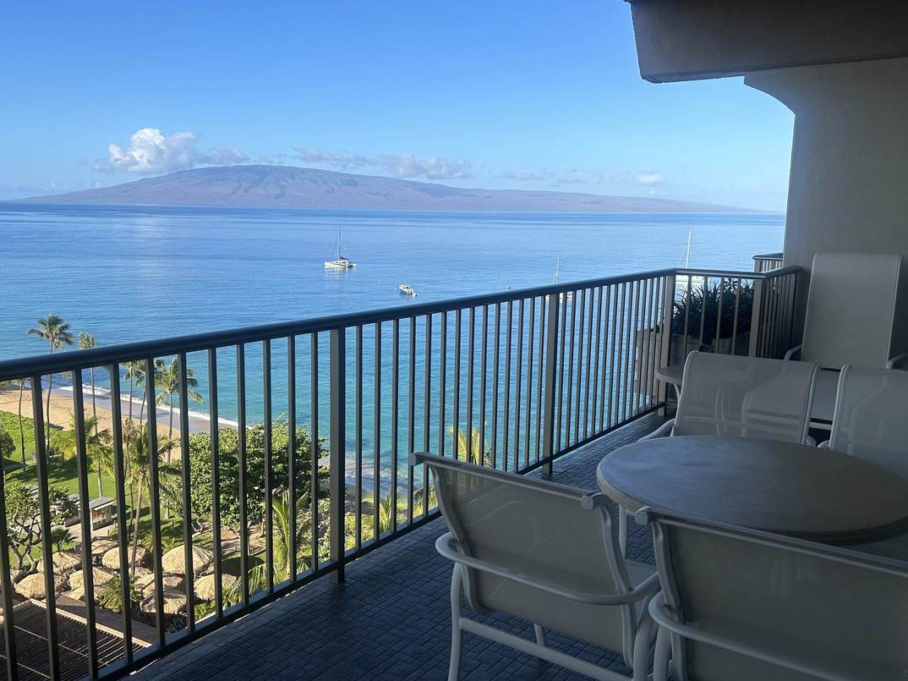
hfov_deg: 58.4
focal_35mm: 31
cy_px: 339
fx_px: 813
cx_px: 458
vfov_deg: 45.4
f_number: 1.5
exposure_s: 1/3704
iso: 50
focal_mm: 5.7
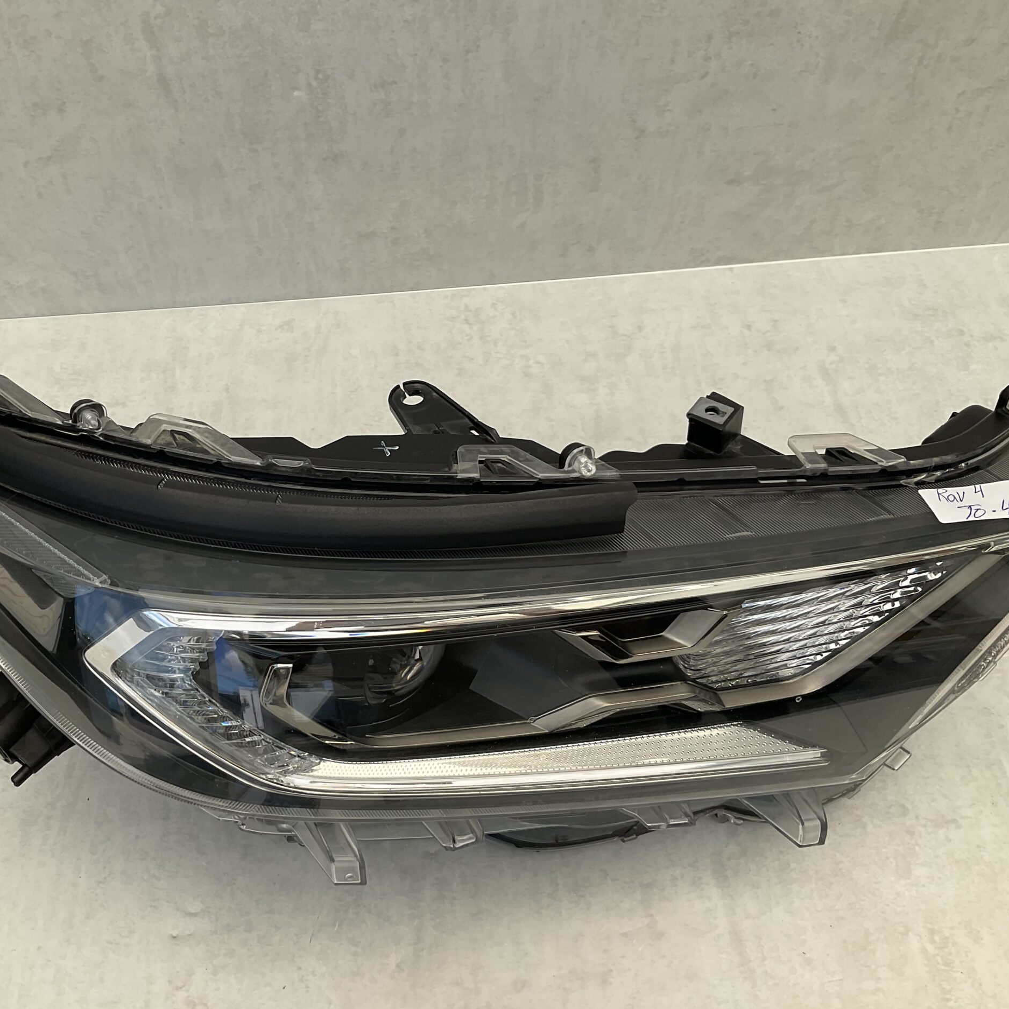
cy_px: 512
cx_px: 396
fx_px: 1154
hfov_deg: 46.9
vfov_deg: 47.2
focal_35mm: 35
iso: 16
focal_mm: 3
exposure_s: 1/912
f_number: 1.8
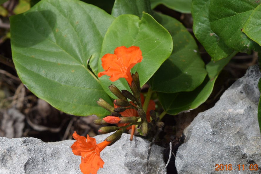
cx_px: 136
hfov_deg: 21.6
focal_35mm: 95
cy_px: 83
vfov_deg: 14.5
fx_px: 685
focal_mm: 55
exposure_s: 1/500
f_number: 8
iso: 200
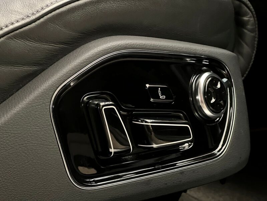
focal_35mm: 77
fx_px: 594
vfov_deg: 19.1
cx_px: 134
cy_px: 100
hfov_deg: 25.3
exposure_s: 1/14
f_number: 2.8
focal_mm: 9
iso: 800
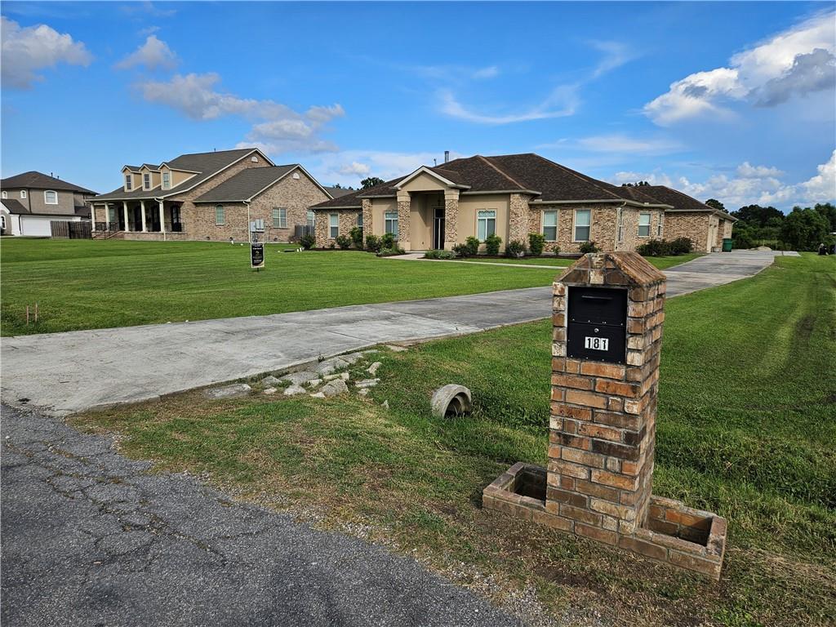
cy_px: 314
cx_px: 418
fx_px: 555
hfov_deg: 73.9
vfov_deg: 58.9
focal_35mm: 23
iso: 25
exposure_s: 1/1668
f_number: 1.8
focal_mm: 5.4
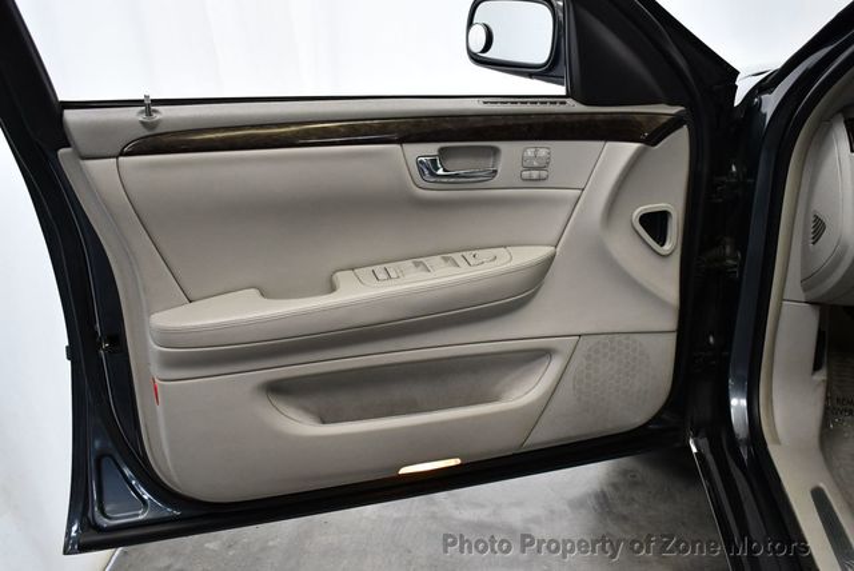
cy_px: 286
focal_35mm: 36
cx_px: 427
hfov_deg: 53.1
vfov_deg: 36.9
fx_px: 855
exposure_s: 1/125
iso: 1100
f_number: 3.5
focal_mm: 18
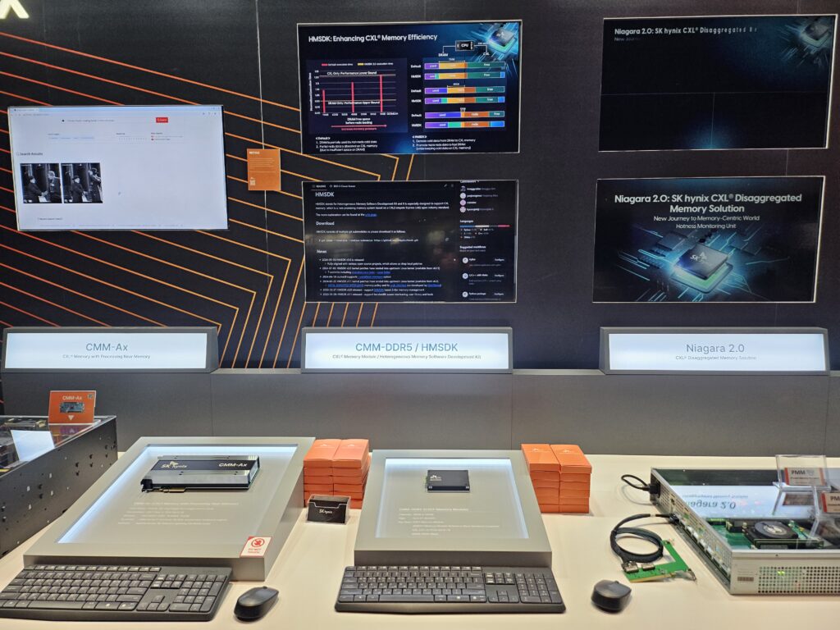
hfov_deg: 71.6
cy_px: 315
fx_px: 582
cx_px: 420
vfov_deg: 56.8
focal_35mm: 24
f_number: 1.8
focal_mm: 5
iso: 125
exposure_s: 1/120
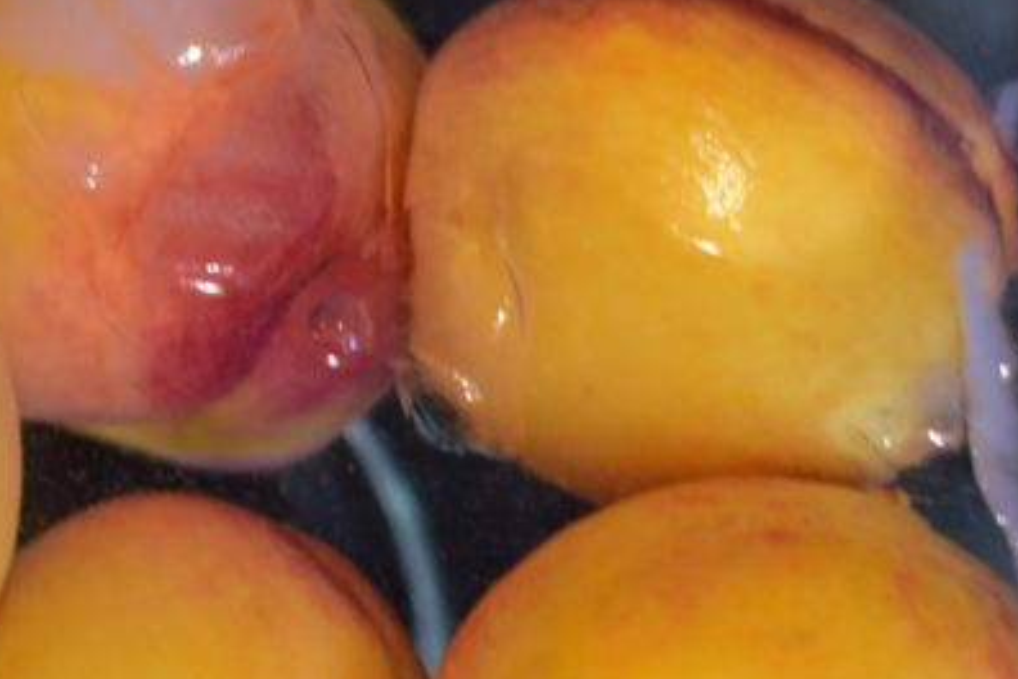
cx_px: -121
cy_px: 351
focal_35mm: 194
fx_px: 5485
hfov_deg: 10.5
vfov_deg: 7.1
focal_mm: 50
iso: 200
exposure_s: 1/125
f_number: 1.8
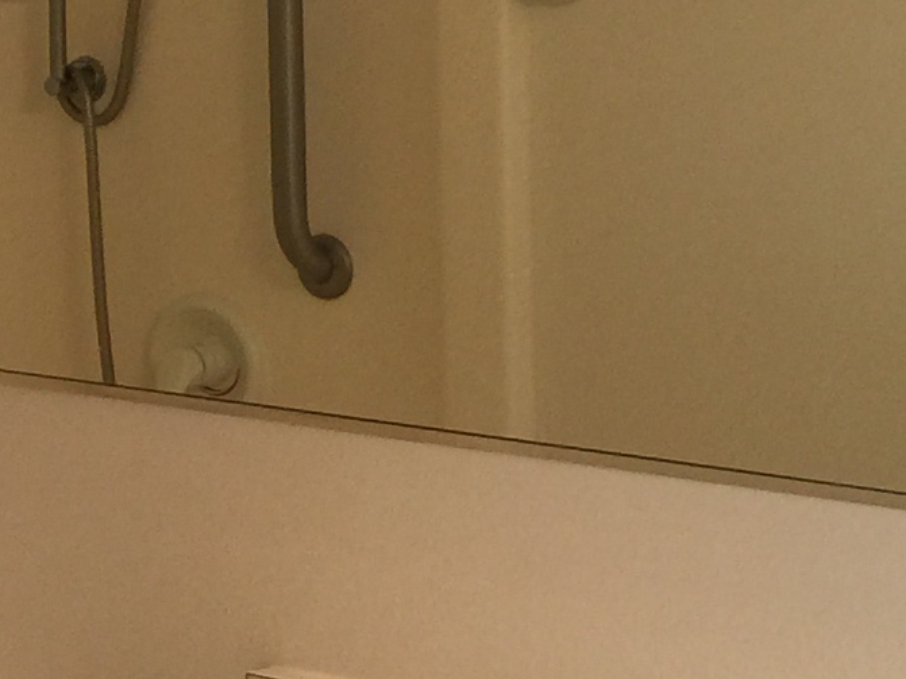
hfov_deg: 13.6
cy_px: 371
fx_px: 3690
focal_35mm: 141
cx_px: -225
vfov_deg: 10.5
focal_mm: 4.15
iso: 40
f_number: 2.2
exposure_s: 1/30
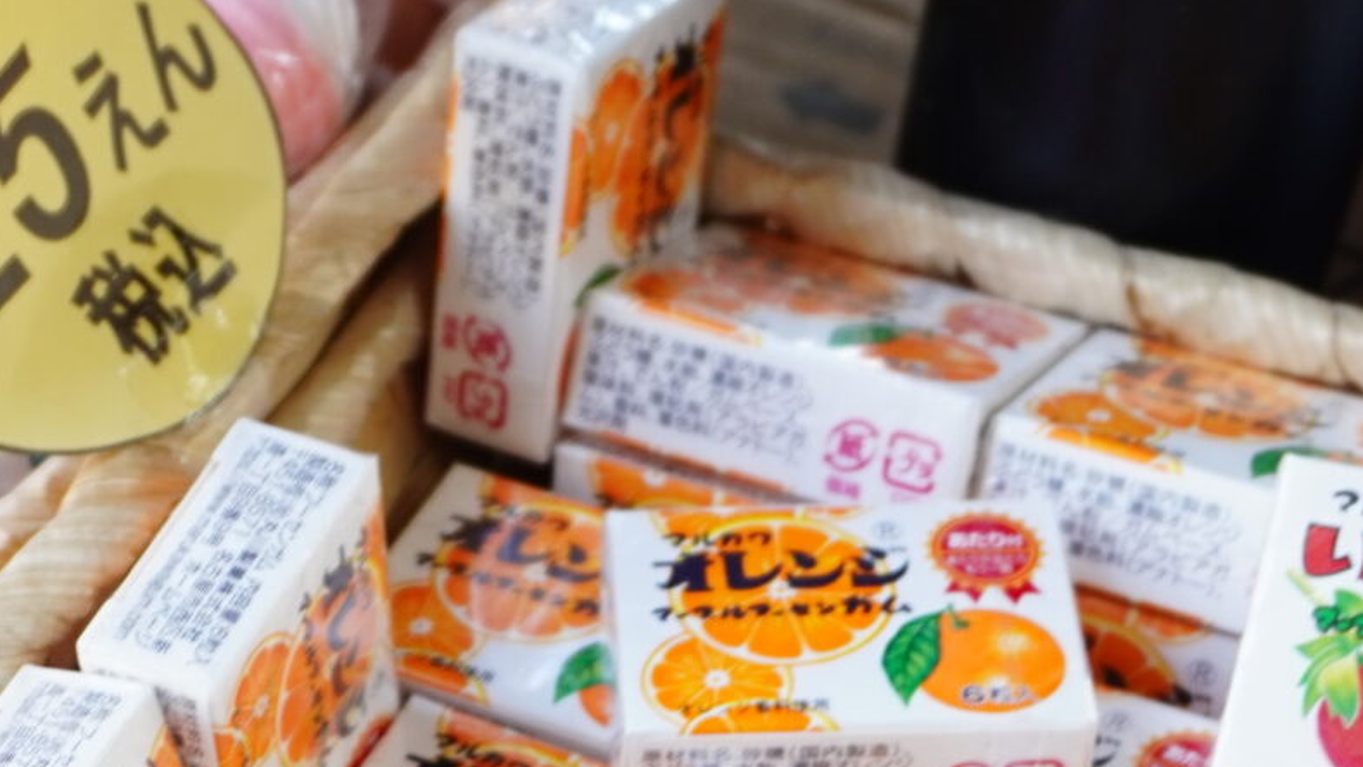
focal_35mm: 102
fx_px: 3687
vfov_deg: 11.0
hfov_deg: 20.5
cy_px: 1424
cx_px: 154
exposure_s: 1/30
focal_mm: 20
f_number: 4
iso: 200
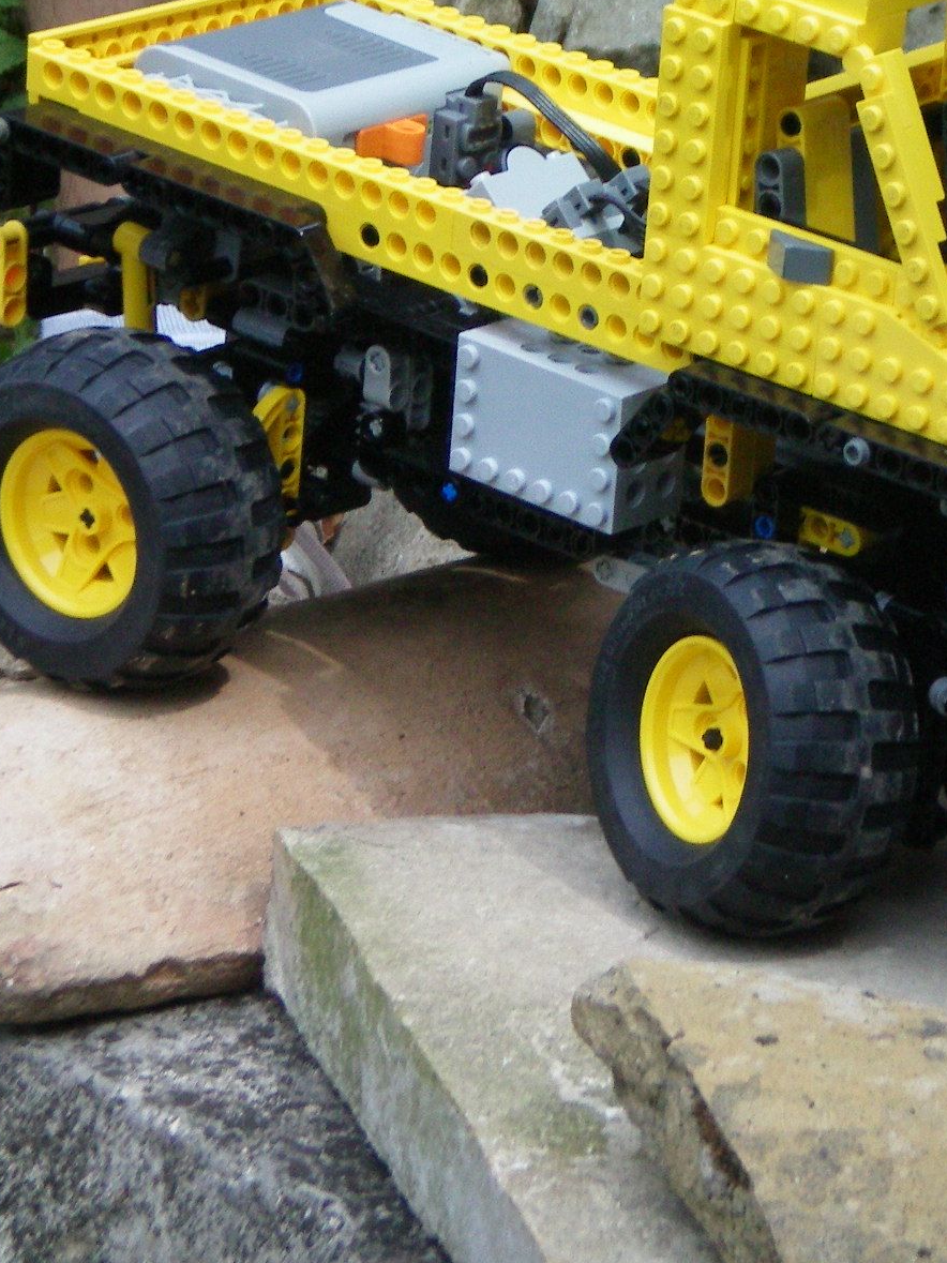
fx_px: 7224
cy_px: 492
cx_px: 652
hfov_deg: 7.5
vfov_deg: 10.0
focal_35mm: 198
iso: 125
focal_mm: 18.9
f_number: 5.9
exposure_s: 1/200
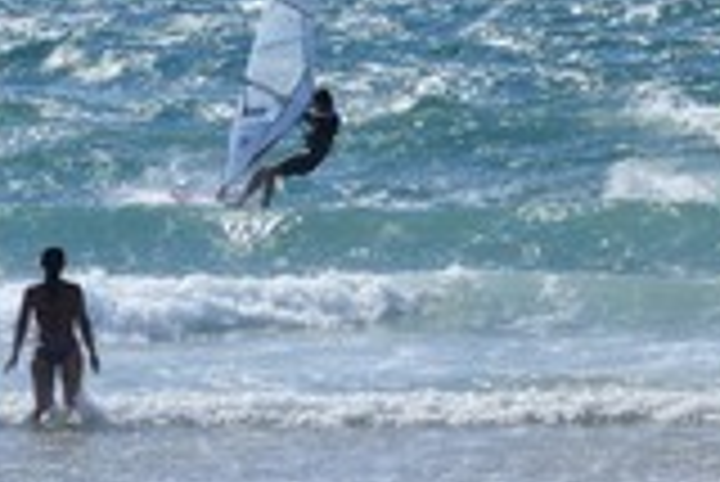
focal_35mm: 525
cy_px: 50
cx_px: 940
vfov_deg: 2.6
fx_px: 10509
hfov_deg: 3.9
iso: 200
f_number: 13
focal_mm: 200
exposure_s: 1/500
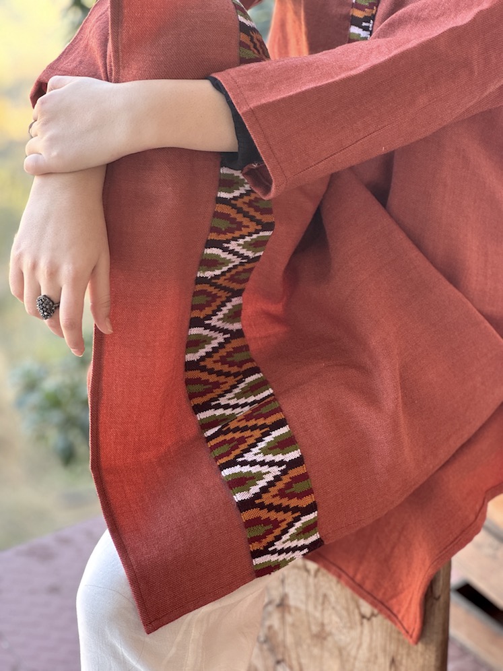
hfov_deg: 19.1
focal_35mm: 77
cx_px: 252
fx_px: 1492
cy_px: 336
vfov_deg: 25.3
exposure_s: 1/99
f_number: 2.8
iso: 160
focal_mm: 9
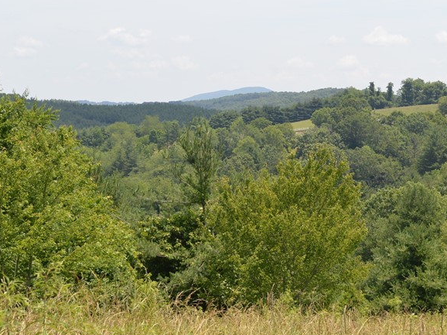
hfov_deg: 20.6
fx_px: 1225
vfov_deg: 15.6
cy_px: 178
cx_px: 317
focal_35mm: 95
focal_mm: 35
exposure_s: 1/250
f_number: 8
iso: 100
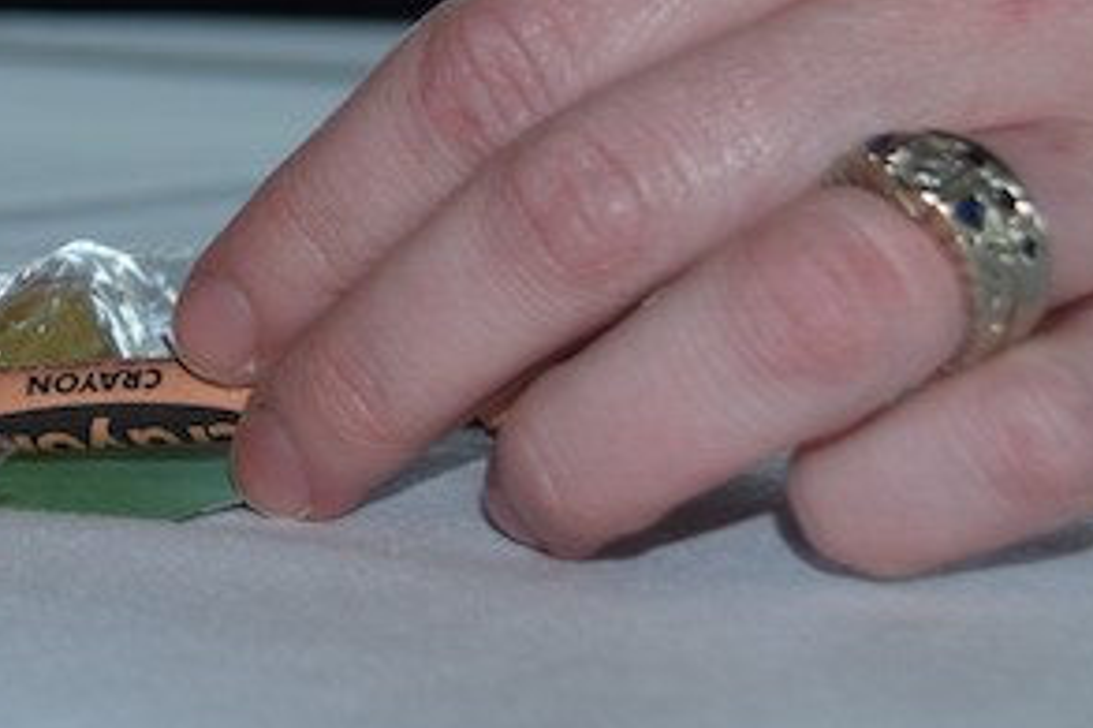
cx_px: -630
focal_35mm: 159
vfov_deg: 8.4
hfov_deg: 12.2
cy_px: -465
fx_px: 4816
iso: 180
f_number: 5.6
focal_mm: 31
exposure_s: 1/125
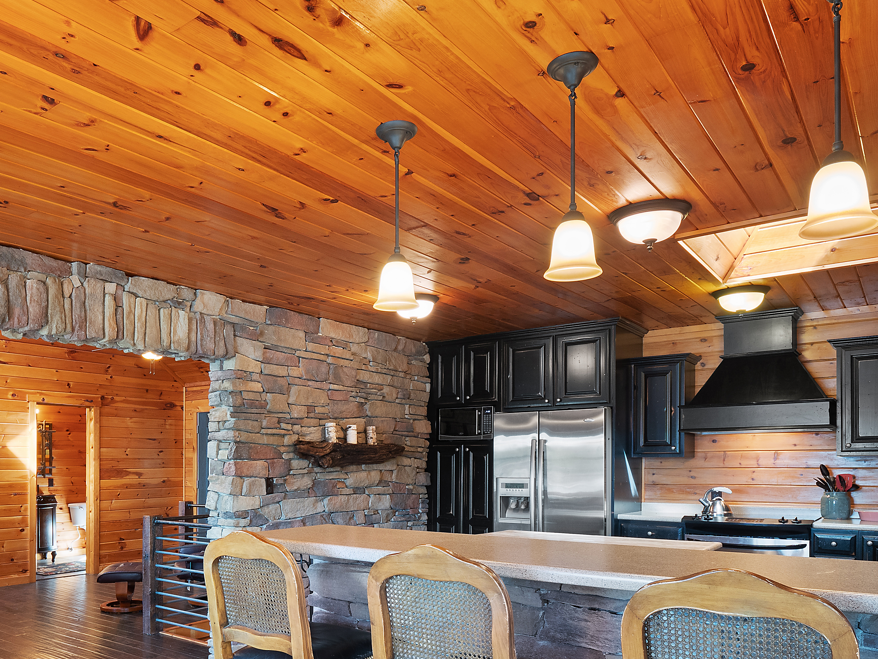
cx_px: 348
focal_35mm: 26
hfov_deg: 66.6
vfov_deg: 52.0
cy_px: 444
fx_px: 660
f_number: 5.6
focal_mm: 8
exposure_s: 1/3
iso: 200
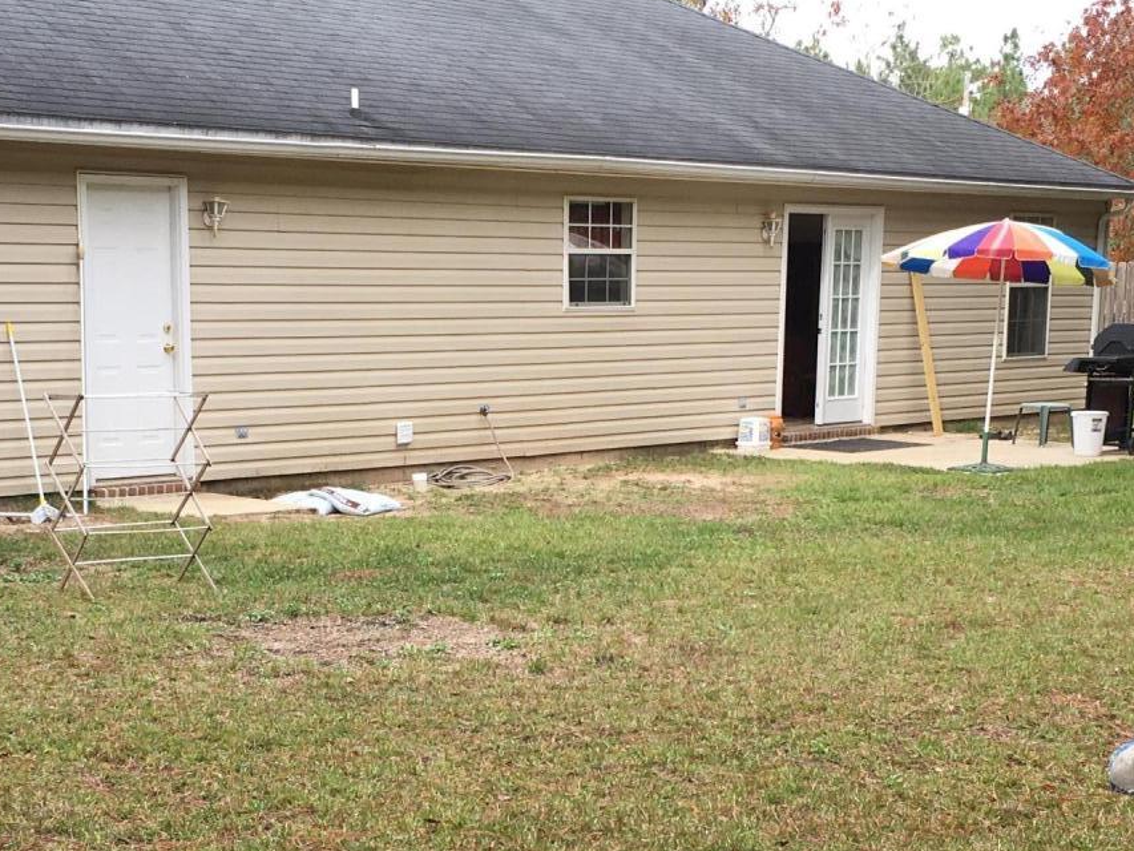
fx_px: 2228
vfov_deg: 21.2
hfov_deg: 28.5
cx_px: 509
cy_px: 754
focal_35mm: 68
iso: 25
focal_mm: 4.15
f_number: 2.2
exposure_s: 1/276
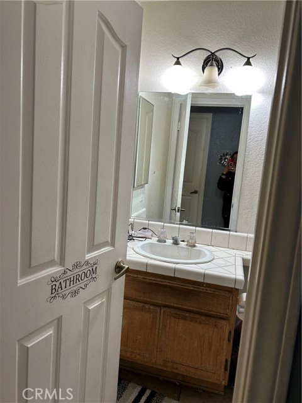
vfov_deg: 67.3
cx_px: 151
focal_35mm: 26
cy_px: 202
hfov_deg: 53.1
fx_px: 302
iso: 80
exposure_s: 1/60
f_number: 1.5
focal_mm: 5.7
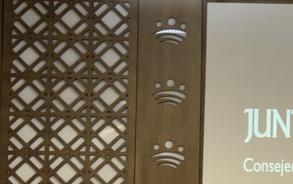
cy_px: 136
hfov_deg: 11.5
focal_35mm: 176
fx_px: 1406
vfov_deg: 7.5
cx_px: 415
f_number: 1.6
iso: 50
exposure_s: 1/50
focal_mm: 5.96
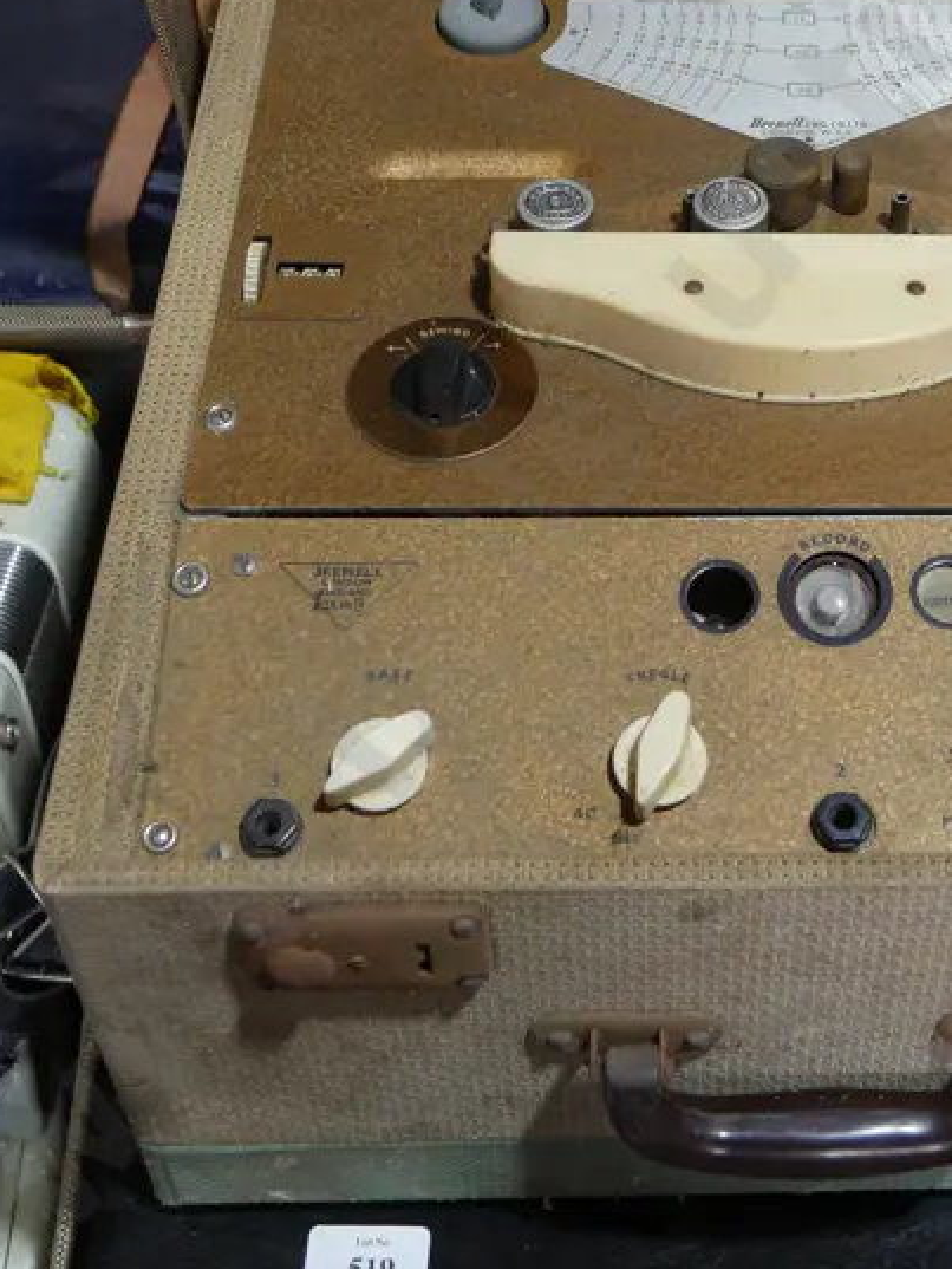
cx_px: 745
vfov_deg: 30.9
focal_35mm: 61
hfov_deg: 23.7
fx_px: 2236
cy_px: 250
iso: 200
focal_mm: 16
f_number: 3.6
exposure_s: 1/80
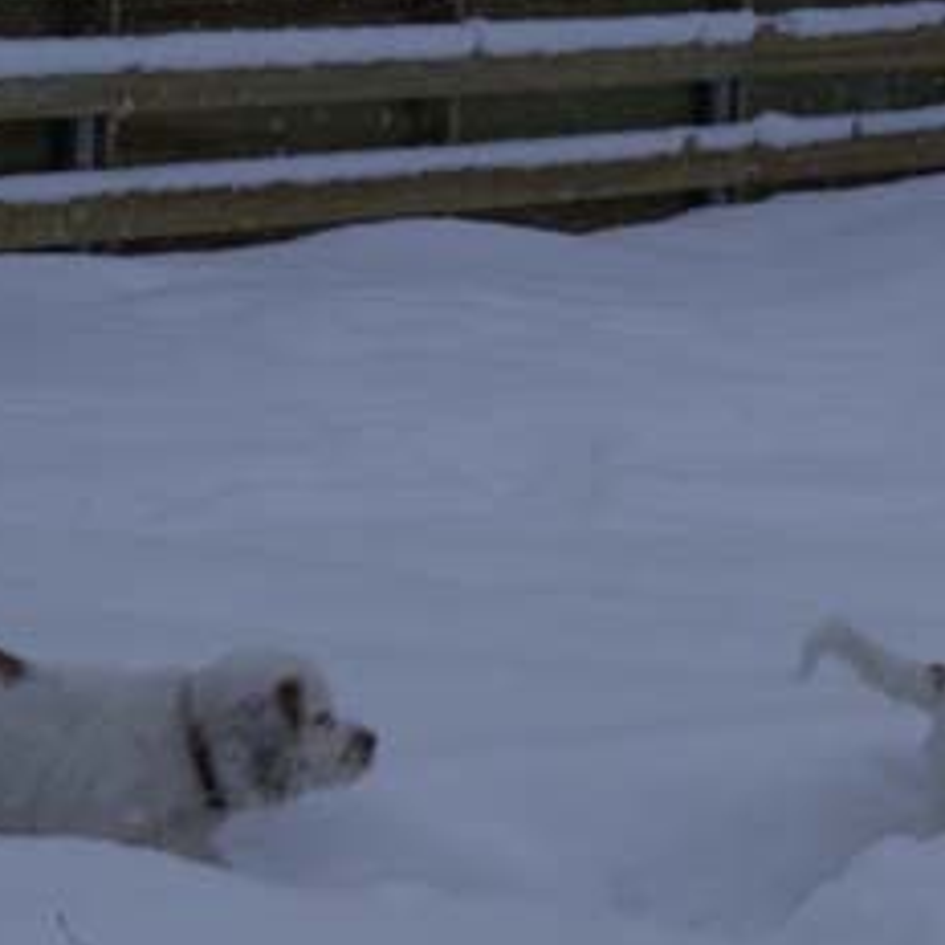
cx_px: 652
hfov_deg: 6.1
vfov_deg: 6.1
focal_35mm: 289
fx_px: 8926
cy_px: 509
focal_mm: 70
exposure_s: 1/125
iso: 100
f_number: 8
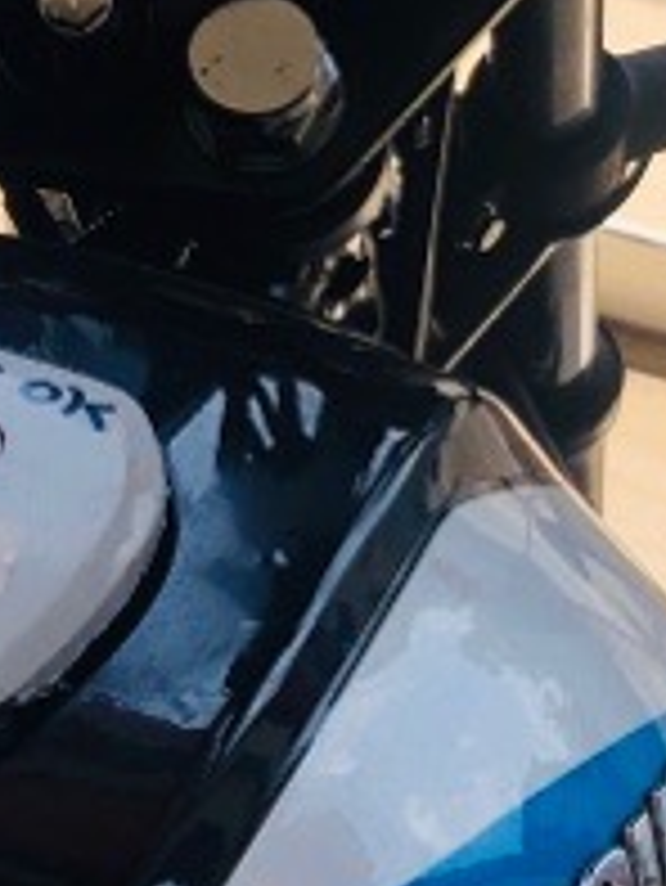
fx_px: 3639
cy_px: 162
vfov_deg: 13.8
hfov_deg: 10.4
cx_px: 36
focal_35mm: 142
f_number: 1.8
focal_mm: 4
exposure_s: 1/842
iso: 20
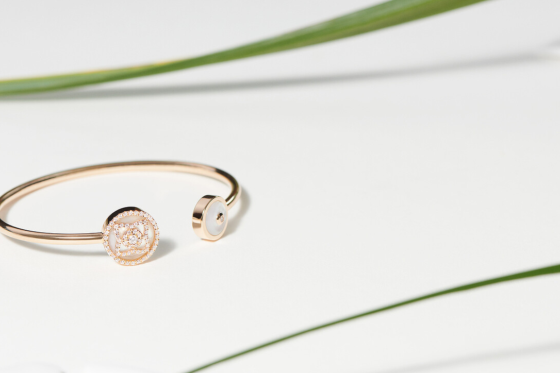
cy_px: 141
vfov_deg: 9.5
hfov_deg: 14.2
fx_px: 2255
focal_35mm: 145
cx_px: 245
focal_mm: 105
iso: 400
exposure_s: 1/400
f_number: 8
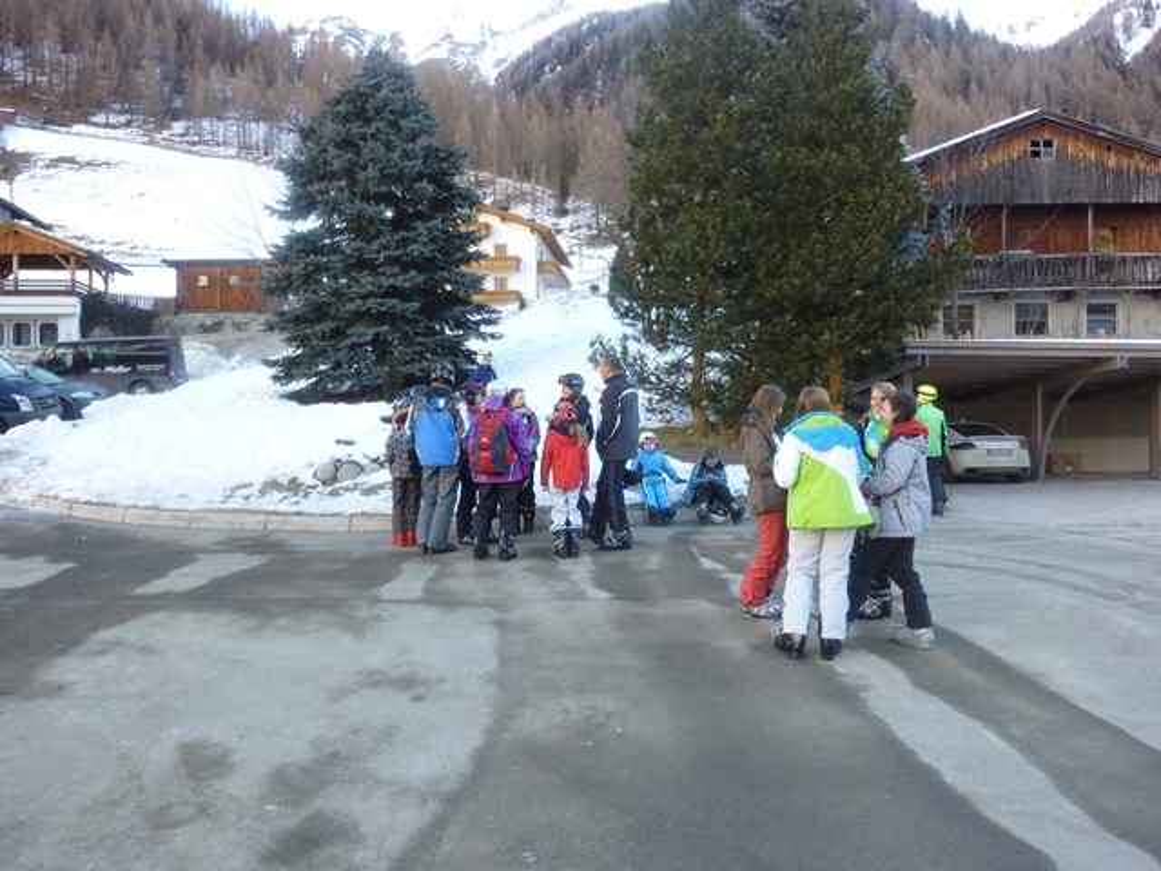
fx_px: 838
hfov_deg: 69.4
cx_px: 580
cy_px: 436
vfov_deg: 54.9
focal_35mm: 25
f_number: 3.3
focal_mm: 4.5
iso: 80
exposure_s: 1/40
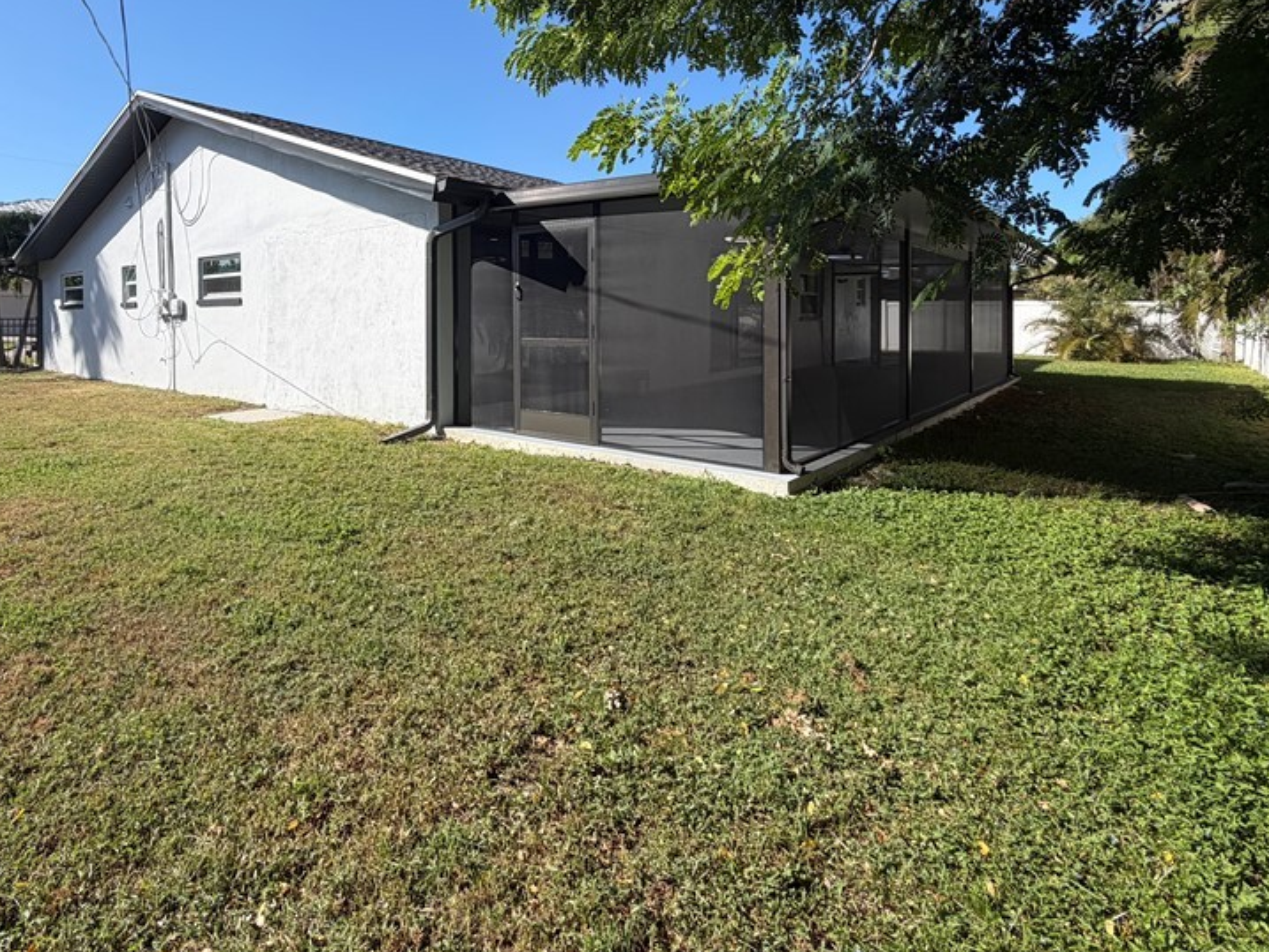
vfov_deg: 64.5
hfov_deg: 80.8
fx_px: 733
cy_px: 327
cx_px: 510
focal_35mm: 20
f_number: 2.2
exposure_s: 1/770
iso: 25
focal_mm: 2.22
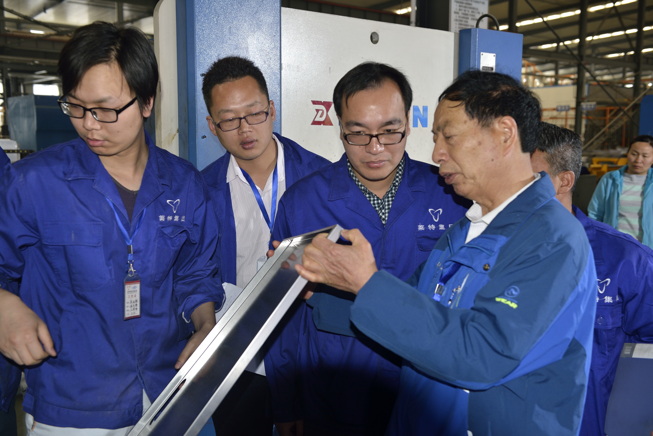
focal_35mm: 38
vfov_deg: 35.1
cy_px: 218
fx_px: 689
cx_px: 326
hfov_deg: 50.7
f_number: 4.5
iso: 200
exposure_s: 1/125
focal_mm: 38
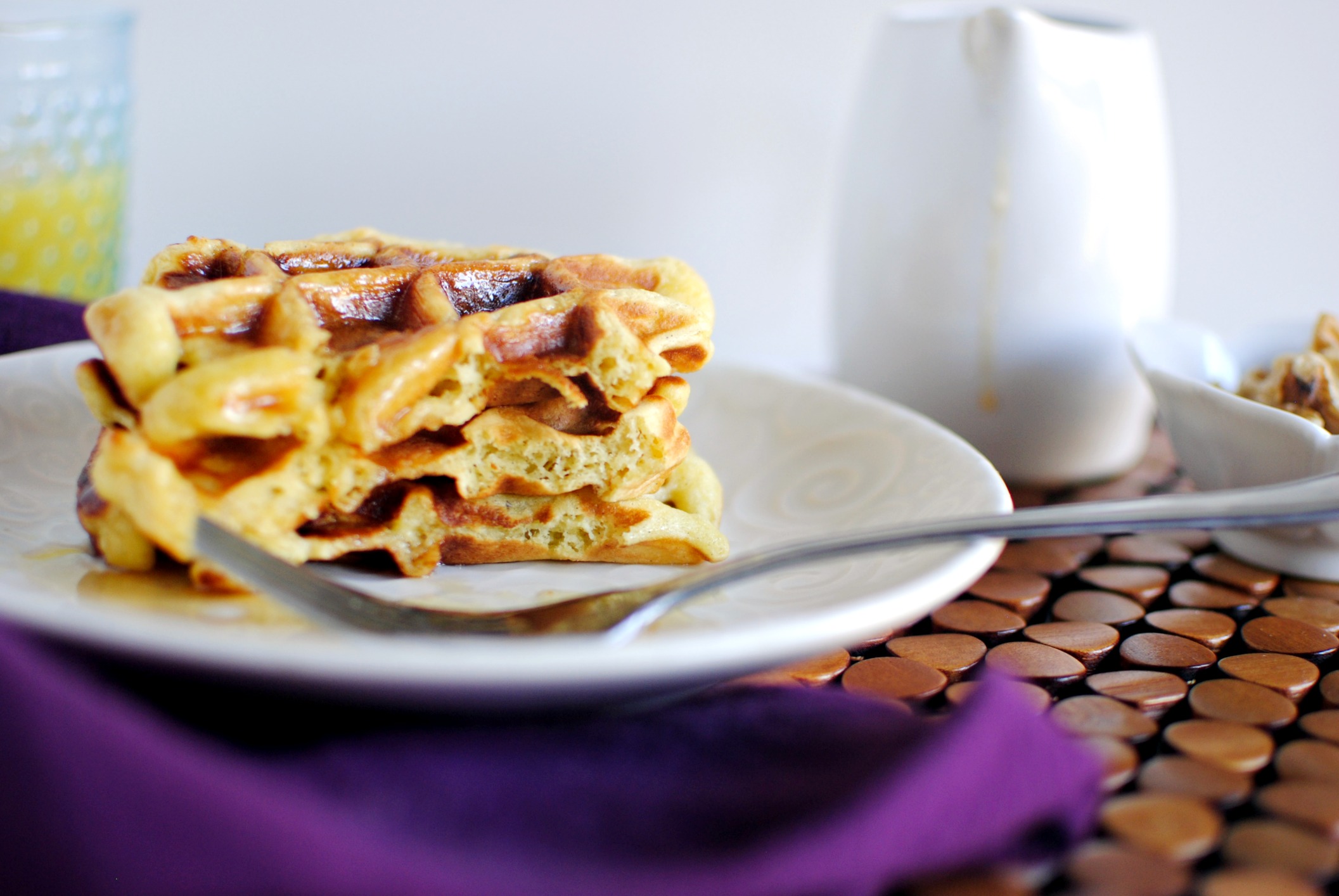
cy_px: 448
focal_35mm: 52
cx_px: 670
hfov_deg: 37.8
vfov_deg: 25.8
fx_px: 1955
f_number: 1.8
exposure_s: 1/100
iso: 200
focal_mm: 35
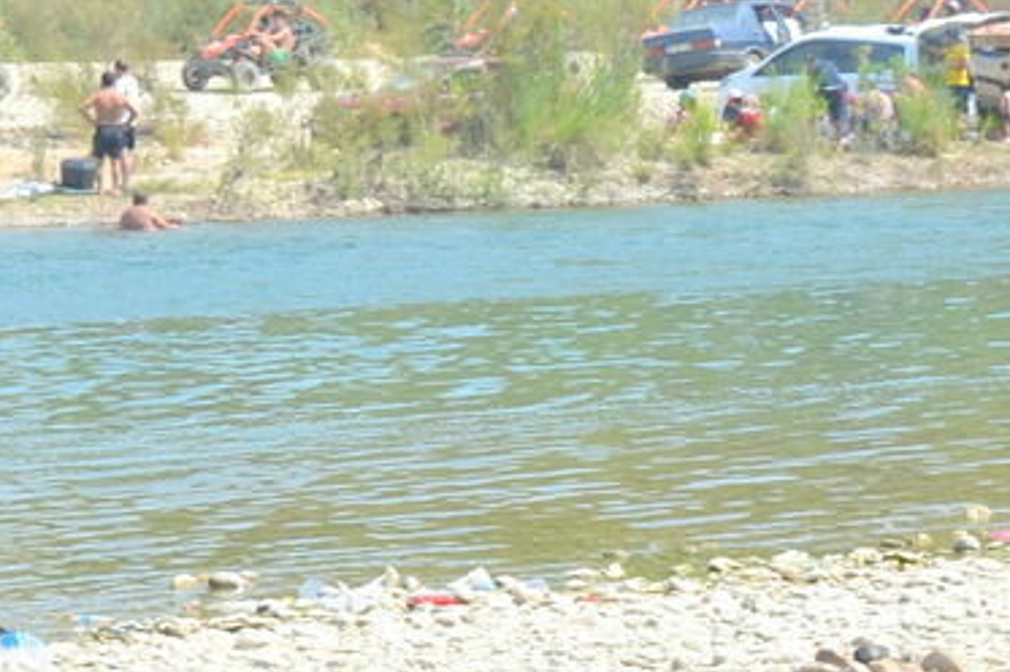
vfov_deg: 6.6
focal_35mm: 206
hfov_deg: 10.0
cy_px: 560
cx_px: 252
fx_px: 5774
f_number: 6.3
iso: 100
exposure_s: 1/160
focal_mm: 40
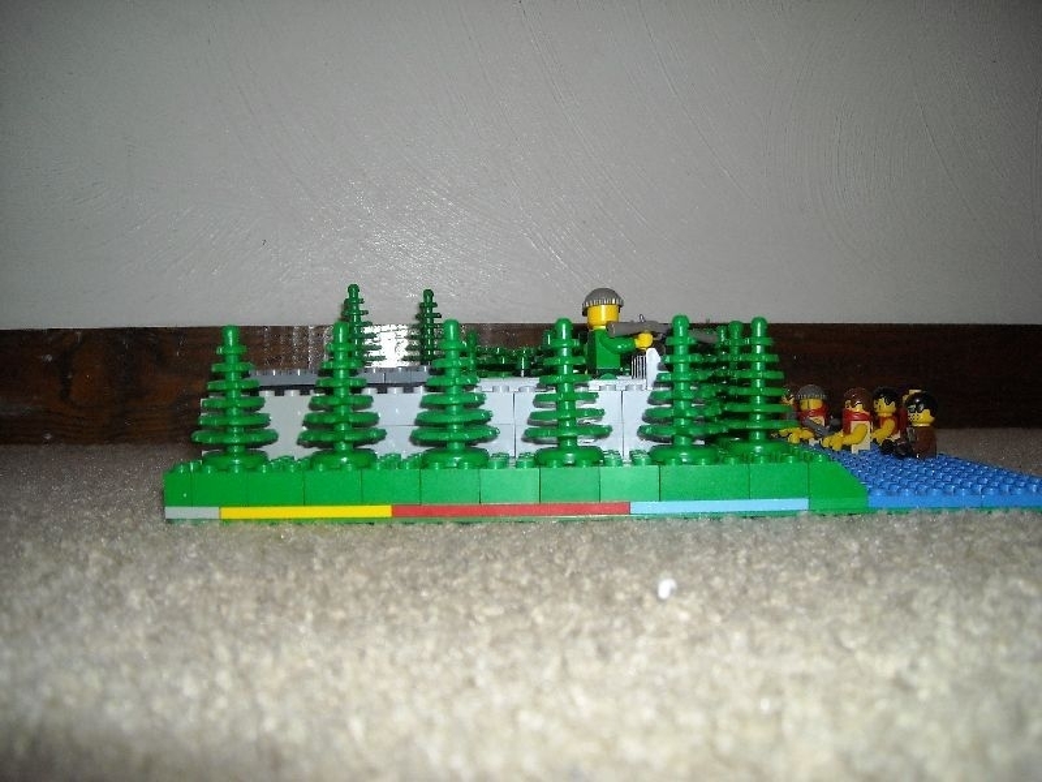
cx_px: 521
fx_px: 1054
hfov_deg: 52.6
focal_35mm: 35
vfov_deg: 40.7
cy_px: 391
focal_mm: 5.7
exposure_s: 1/60
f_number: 2.8
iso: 200
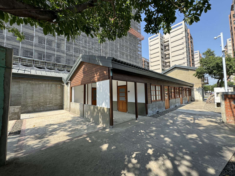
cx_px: 118
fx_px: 95
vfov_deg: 85.7
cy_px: 88
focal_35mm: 14
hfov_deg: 102.1
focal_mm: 2.22
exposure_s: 1/600
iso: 50
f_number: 2.2
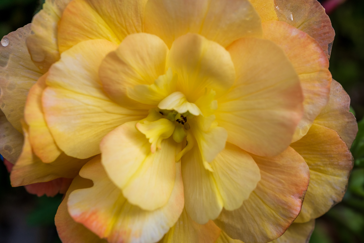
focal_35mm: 52
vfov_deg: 25.8
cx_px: 182
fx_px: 531
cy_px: 122
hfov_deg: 37.9
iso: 200
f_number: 5.6
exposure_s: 1/800
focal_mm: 35
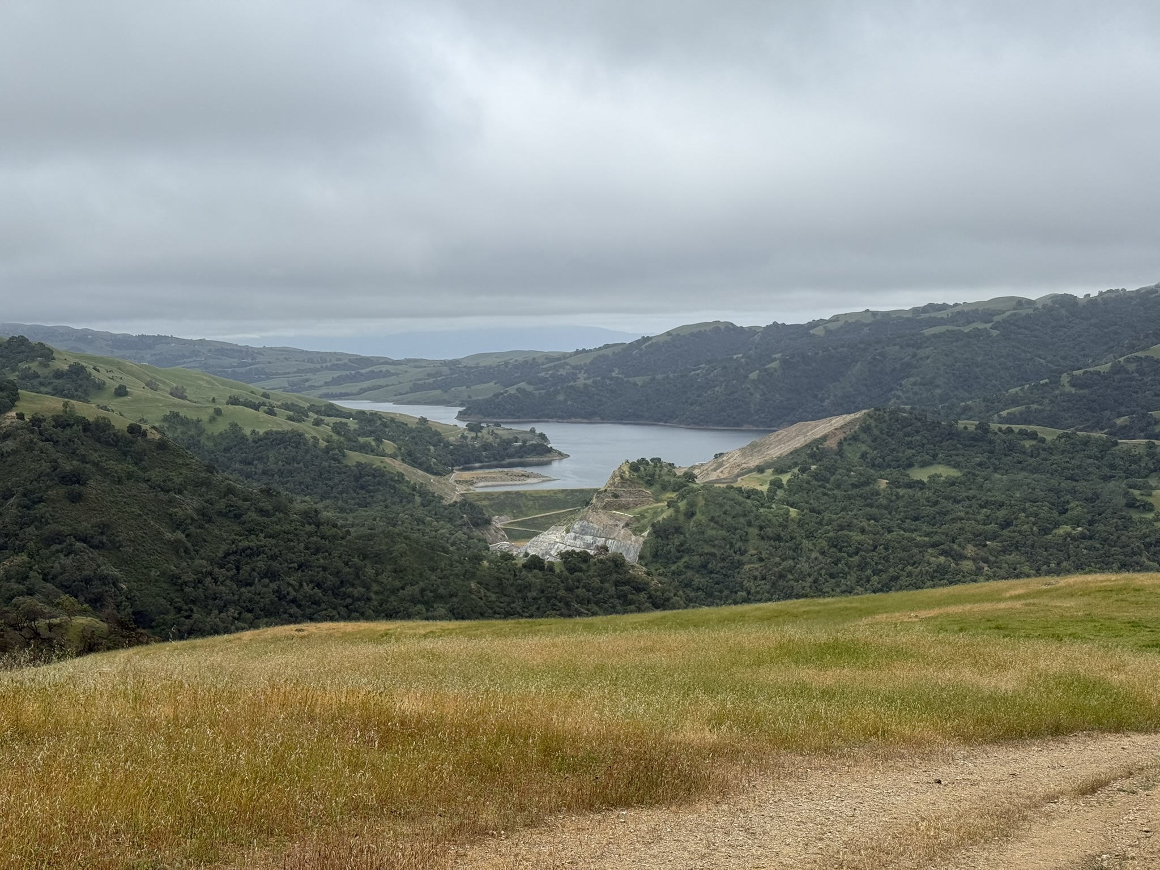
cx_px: 580
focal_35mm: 48
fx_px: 1609
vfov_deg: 30.3
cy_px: 435
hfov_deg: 39.7
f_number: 1.78
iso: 64
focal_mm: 6.76
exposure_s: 1/5208
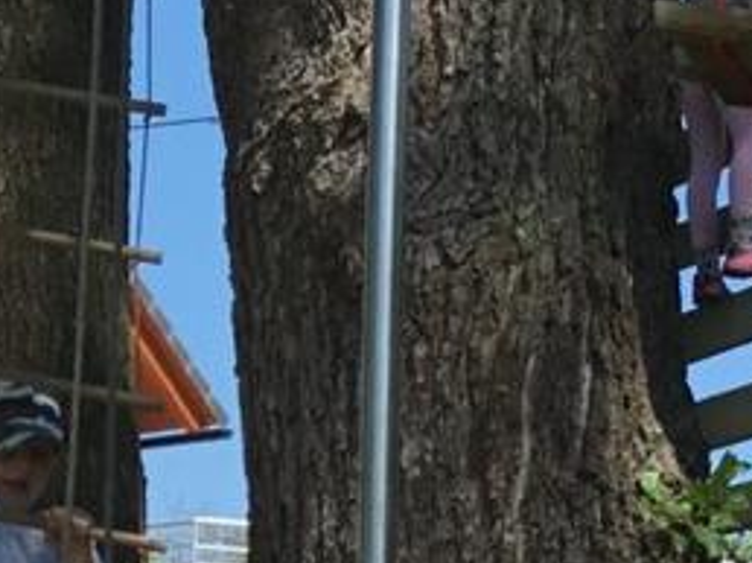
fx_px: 3494
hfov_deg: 12.1
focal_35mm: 161
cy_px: 750
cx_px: -76
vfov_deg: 9.0
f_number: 2.4
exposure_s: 1/981
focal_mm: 3.3
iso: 25
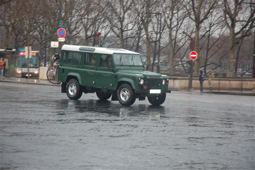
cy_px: 85
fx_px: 743
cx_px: 128
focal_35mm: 105
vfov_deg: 13.0
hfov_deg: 19.5
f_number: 4.5
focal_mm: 70
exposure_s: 1/60
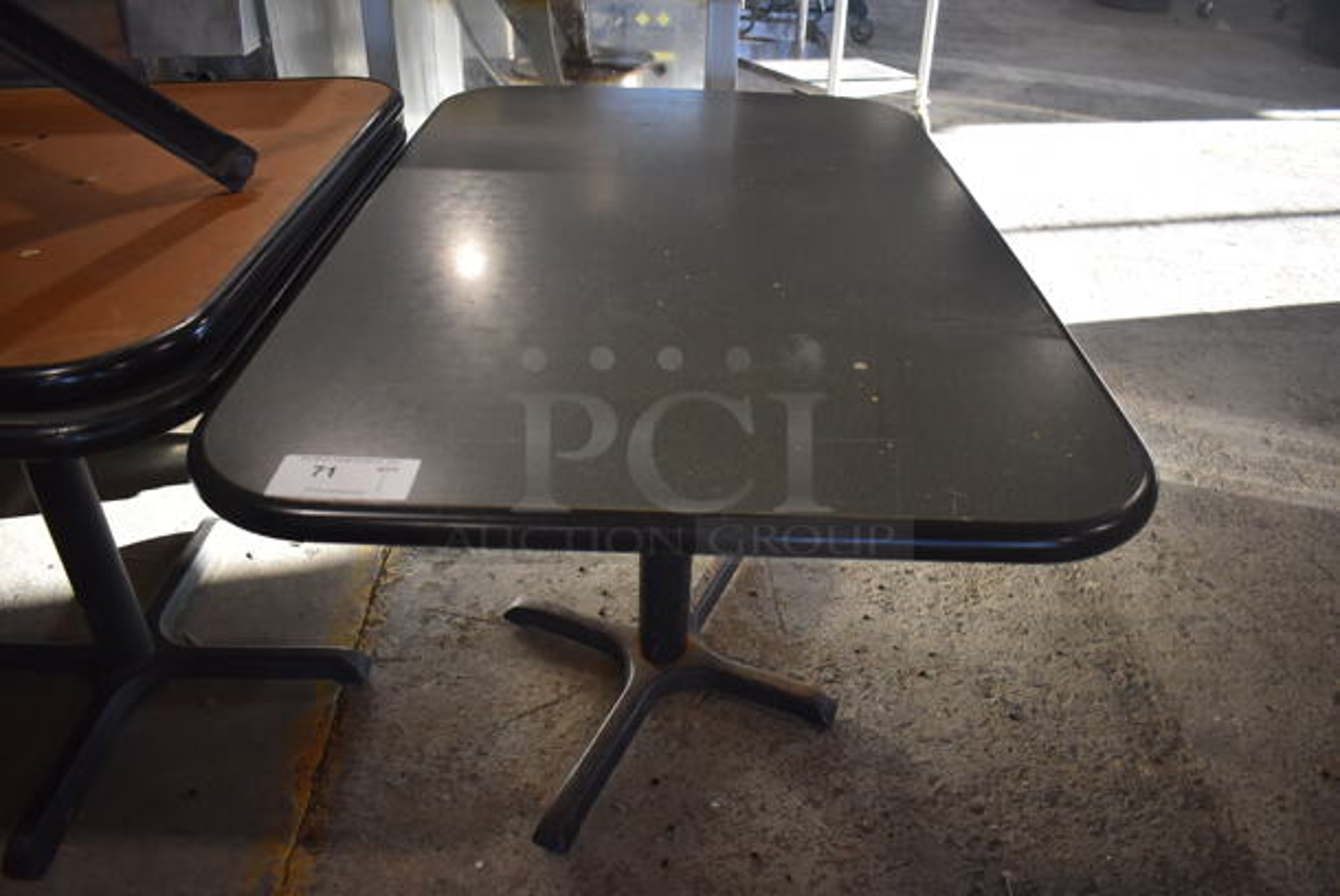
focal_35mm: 27
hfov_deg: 67.3
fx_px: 1006
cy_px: 448
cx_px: 670
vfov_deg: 48.0
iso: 800
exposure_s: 1/250
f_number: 3.5
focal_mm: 18
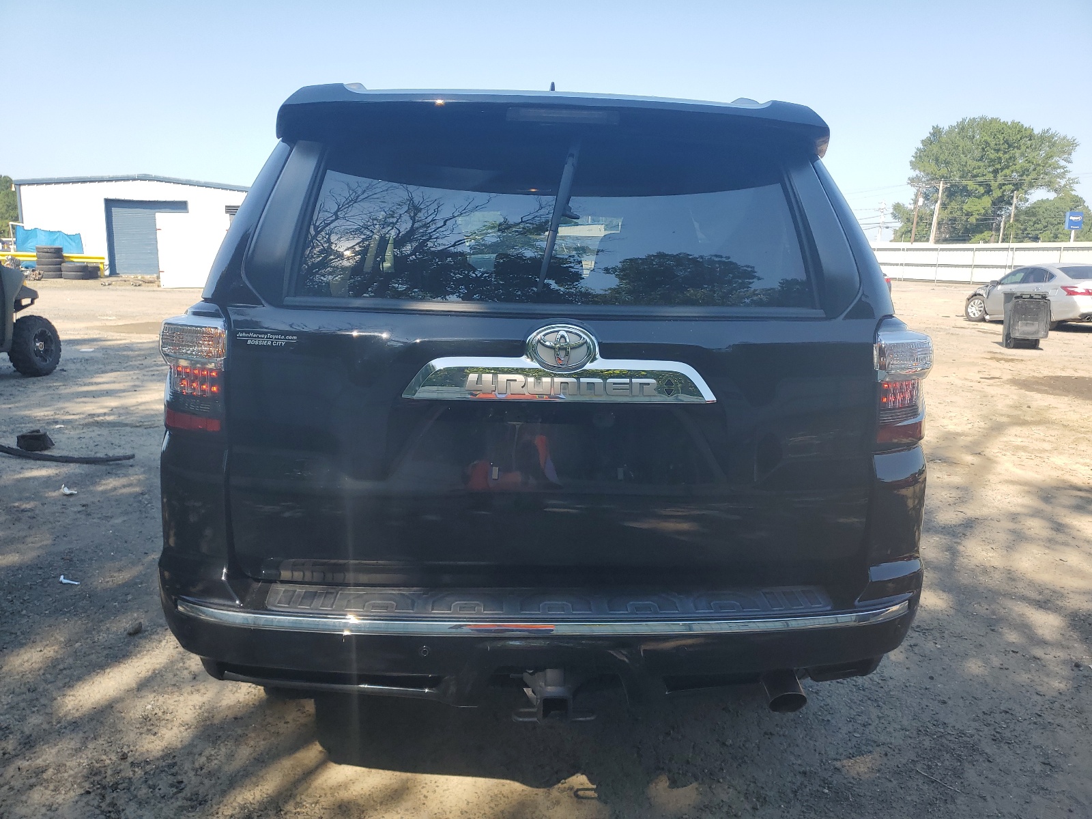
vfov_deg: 53.1
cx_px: 546
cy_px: 410
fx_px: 820
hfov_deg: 67.3
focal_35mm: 26
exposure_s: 1/1111
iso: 50
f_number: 1.5
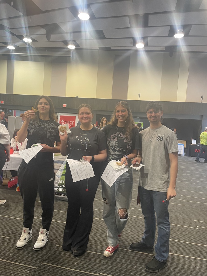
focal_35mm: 26
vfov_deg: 67.3
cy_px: 138
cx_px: 104
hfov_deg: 53.1
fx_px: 207
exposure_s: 1/60
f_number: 1.6
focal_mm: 4.2
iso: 125
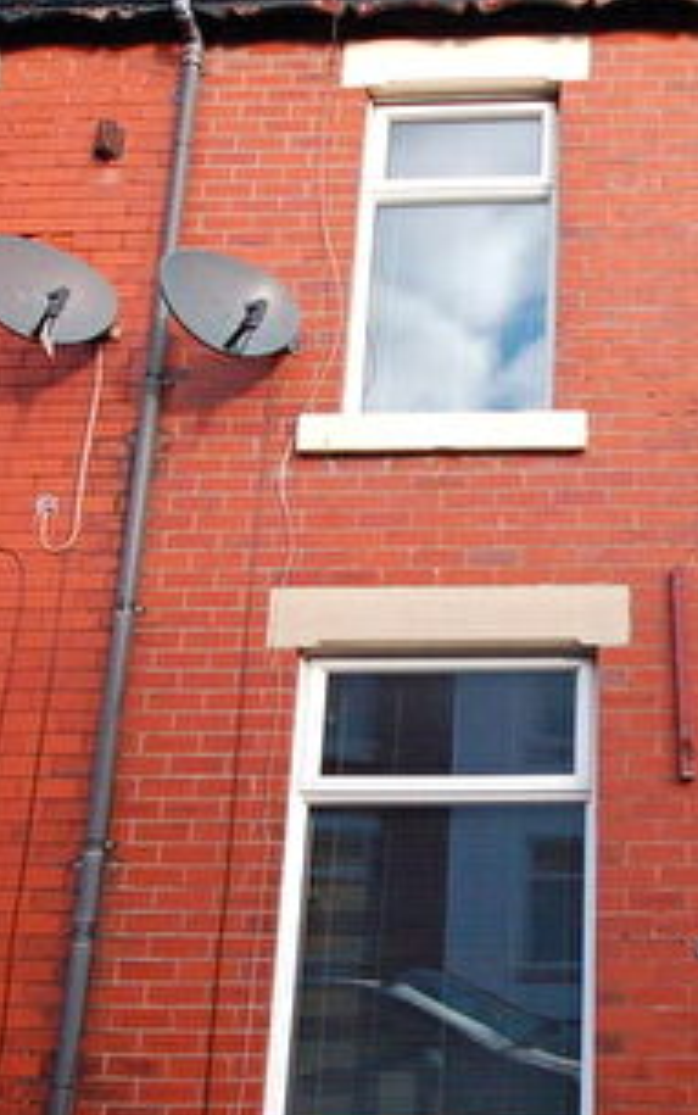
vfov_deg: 55.3
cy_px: 578
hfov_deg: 33.8
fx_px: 1064
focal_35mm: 35
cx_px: 665
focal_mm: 10
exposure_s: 1/320
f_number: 9
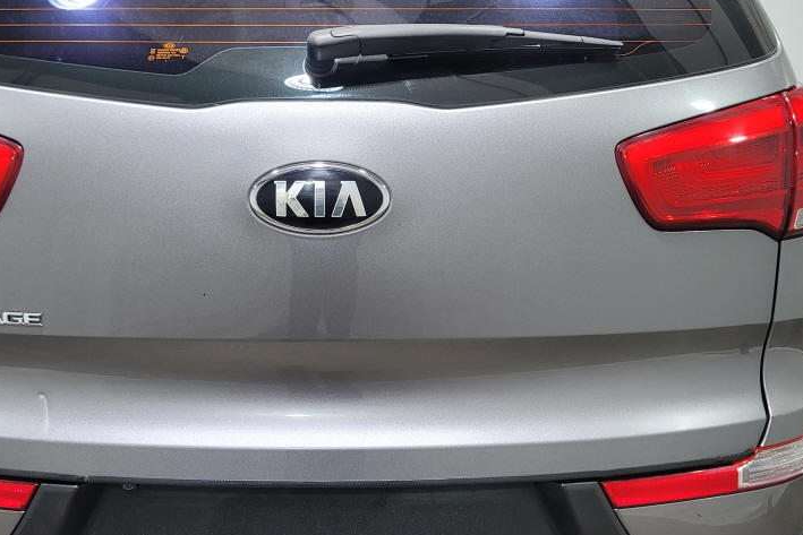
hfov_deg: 44.2
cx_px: 313
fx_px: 982
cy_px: 274
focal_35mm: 44
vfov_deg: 30.5
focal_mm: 7
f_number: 1.8
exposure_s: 1/120
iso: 100
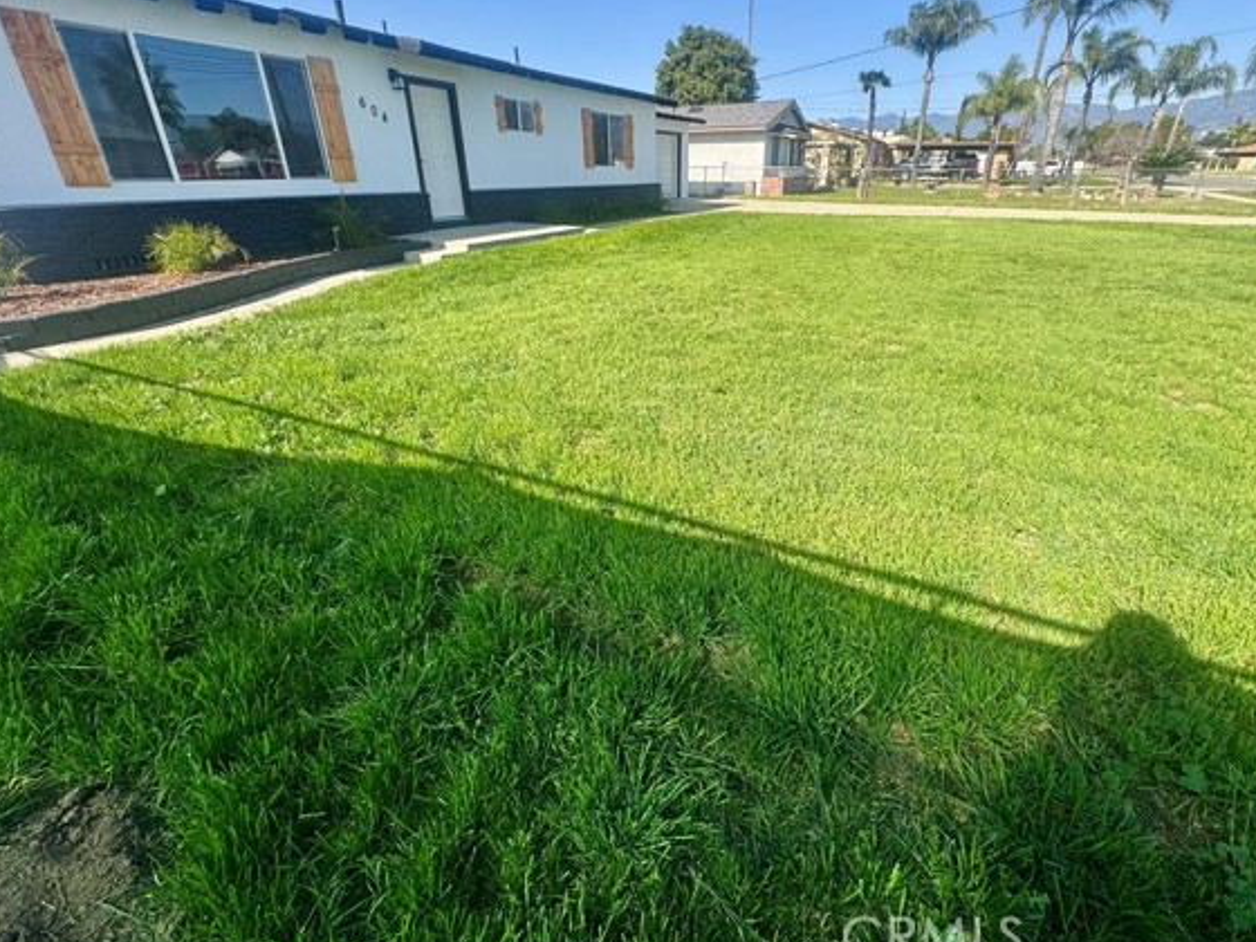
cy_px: 431
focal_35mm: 16
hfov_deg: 94.4
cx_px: 671
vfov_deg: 77.9
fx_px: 581
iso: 50
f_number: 2.2
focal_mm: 2.22
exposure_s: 1/1094
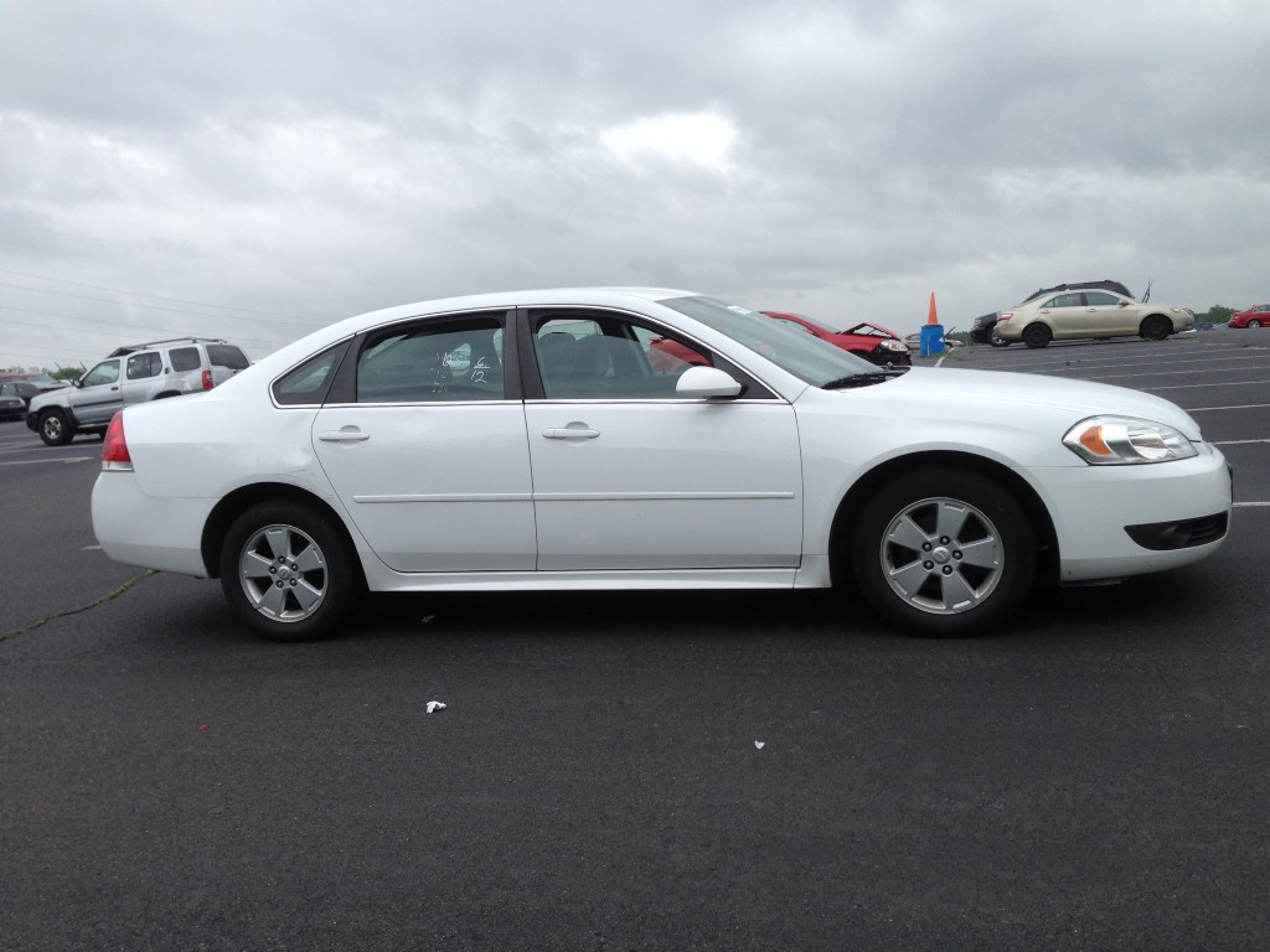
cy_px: 476
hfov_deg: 55.4
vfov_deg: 42.9
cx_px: 635
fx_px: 1211
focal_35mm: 33
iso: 50
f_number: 2.4
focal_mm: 4.12
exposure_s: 1/723
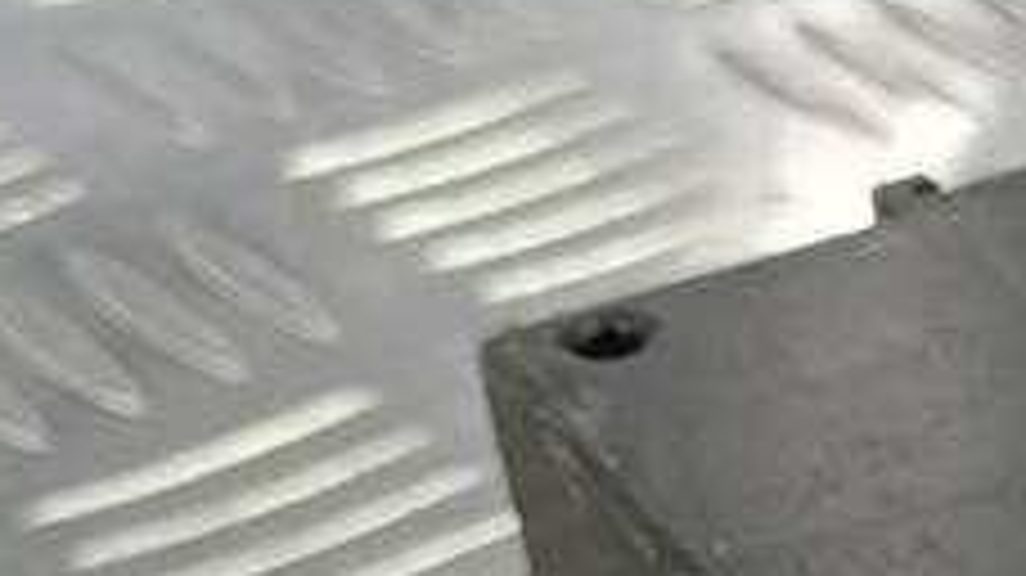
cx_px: 1822
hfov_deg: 14.4
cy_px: 1305
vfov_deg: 8.5
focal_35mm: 132
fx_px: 3589
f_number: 1.6
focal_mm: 4.11
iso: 150
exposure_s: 1/50
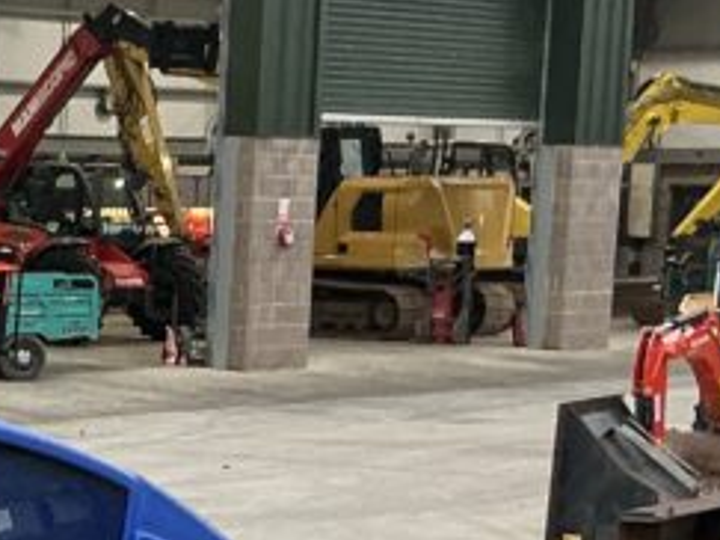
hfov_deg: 15.7
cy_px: 590
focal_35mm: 118
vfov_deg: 12.3
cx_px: -279
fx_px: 2453
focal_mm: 3
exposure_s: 1/86
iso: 64
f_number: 1.8
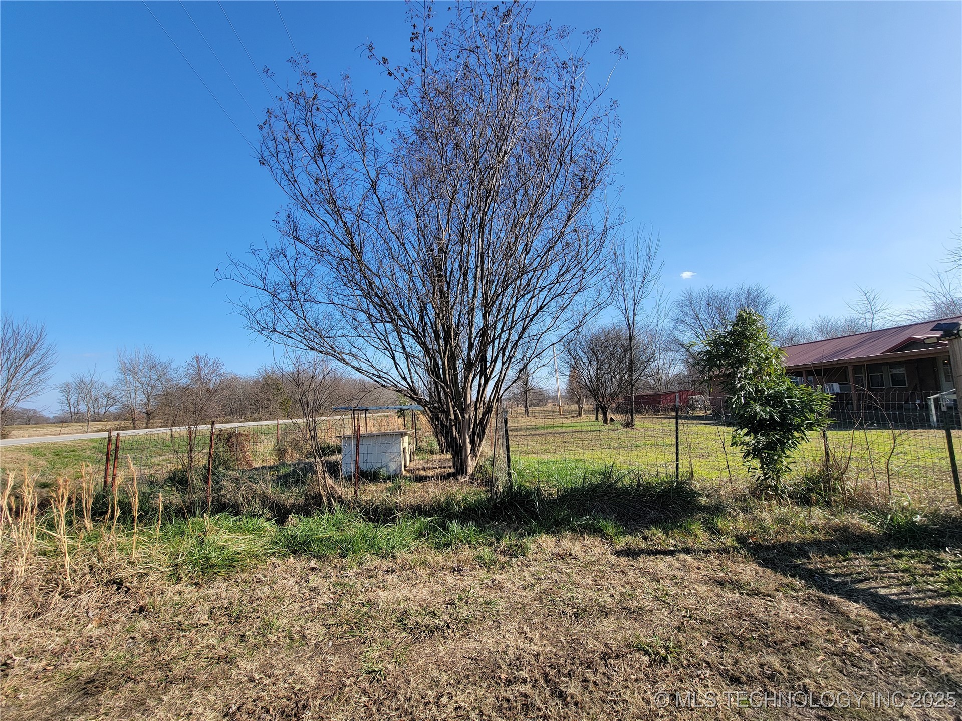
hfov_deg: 106.2
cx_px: 481
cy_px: 360
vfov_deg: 89.9
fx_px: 361
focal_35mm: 13
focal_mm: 2.2
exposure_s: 1/1192
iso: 50
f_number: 2.2
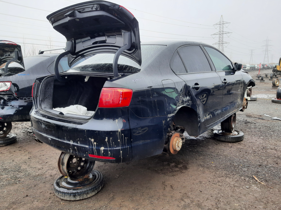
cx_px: 140
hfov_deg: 67.3
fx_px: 211
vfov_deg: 53.1
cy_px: 105
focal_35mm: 26
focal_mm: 3.92
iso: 40
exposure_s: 1/252
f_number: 1.7
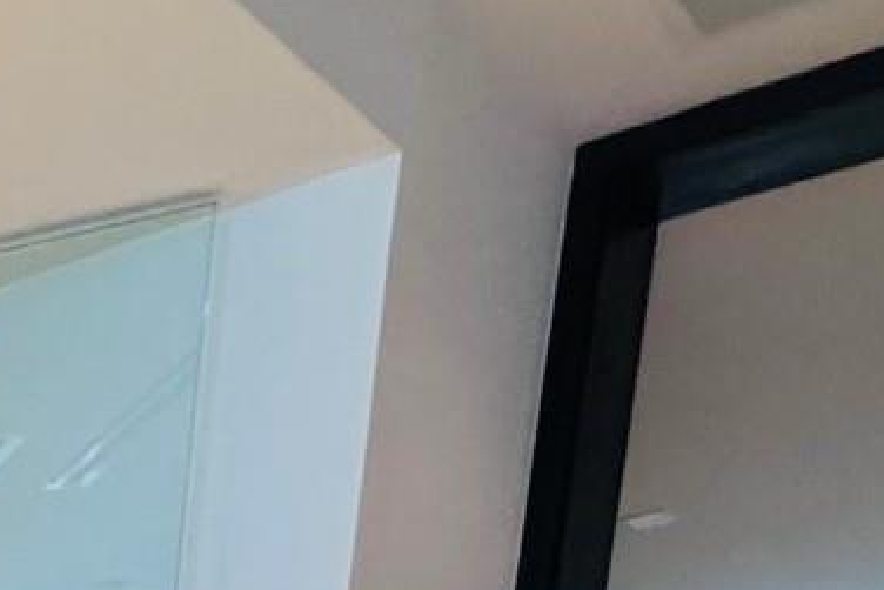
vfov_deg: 16.7
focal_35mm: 62
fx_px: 1523
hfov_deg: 19.0
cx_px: -893
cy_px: 1164
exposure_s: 1/120
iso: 250
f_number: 2.2
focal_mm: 2.22
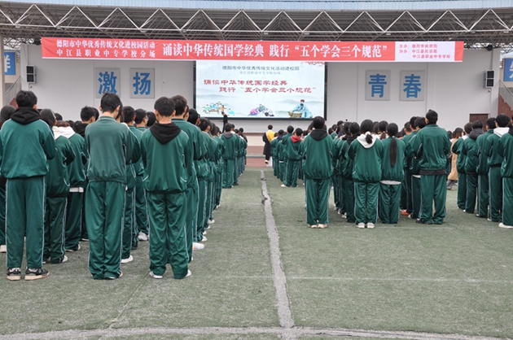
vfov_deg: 26.4
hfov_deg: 38.9
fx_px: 726
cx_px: 256
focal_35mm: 51
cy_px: 170
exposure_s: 1/60
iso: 200
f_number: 8
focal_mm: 34
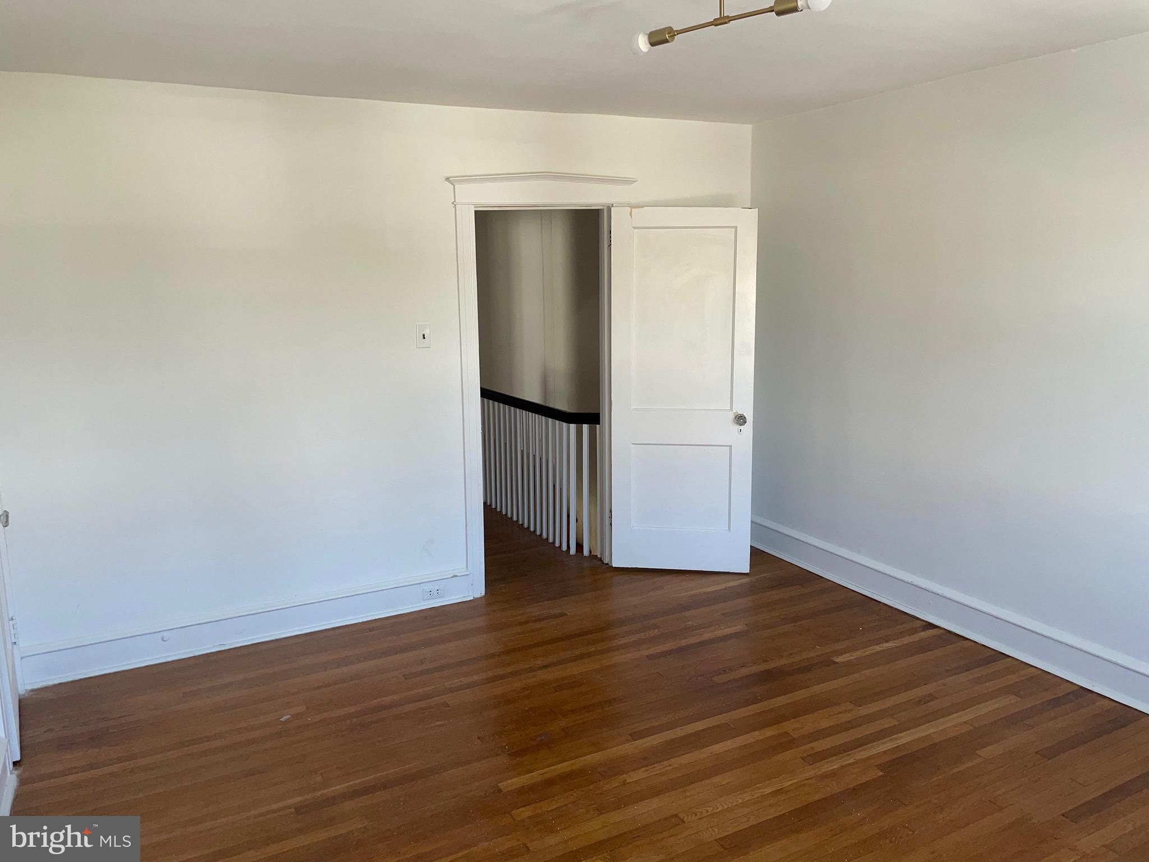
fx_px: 863
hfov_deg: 67.3
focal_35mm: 26
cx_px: 574
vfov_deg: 53.1
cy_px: 431
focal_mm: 4.2
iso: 32
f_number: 1.6
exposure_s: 1/129
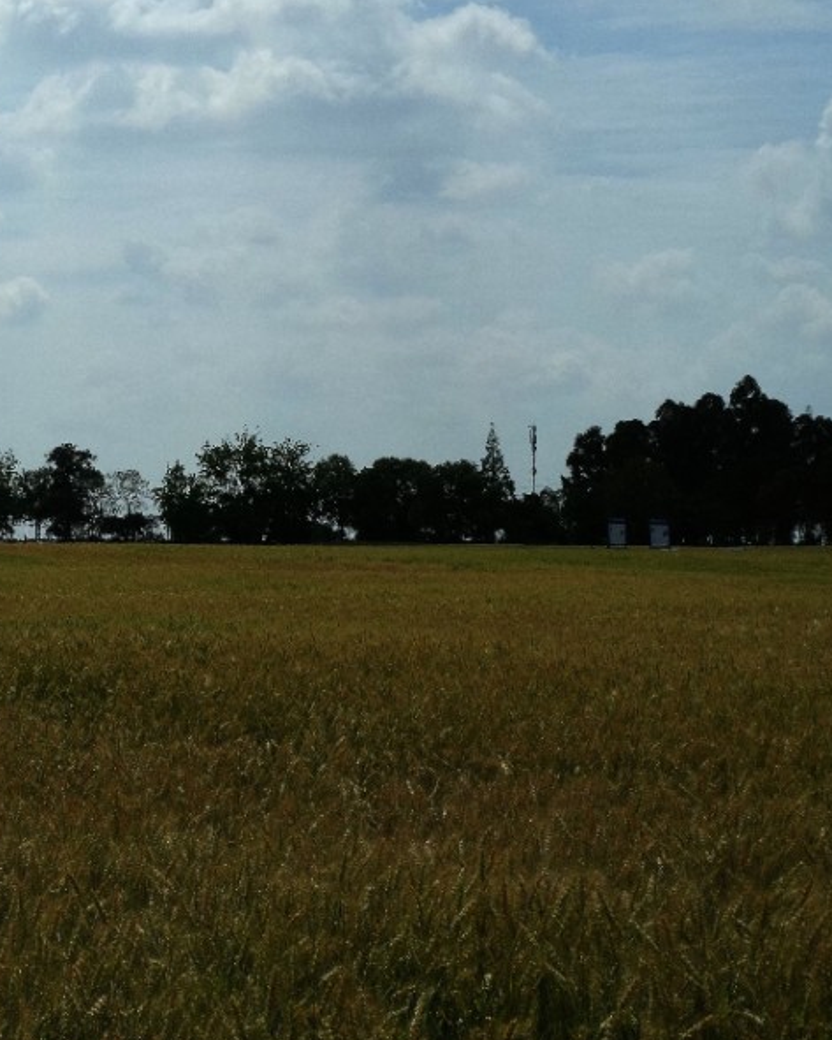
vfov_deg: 23.7
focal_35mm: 80
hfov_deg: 18.1
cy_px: 335
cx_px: -202
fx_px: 2462
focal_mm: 36
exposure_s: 1/1000
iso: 800
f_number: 20
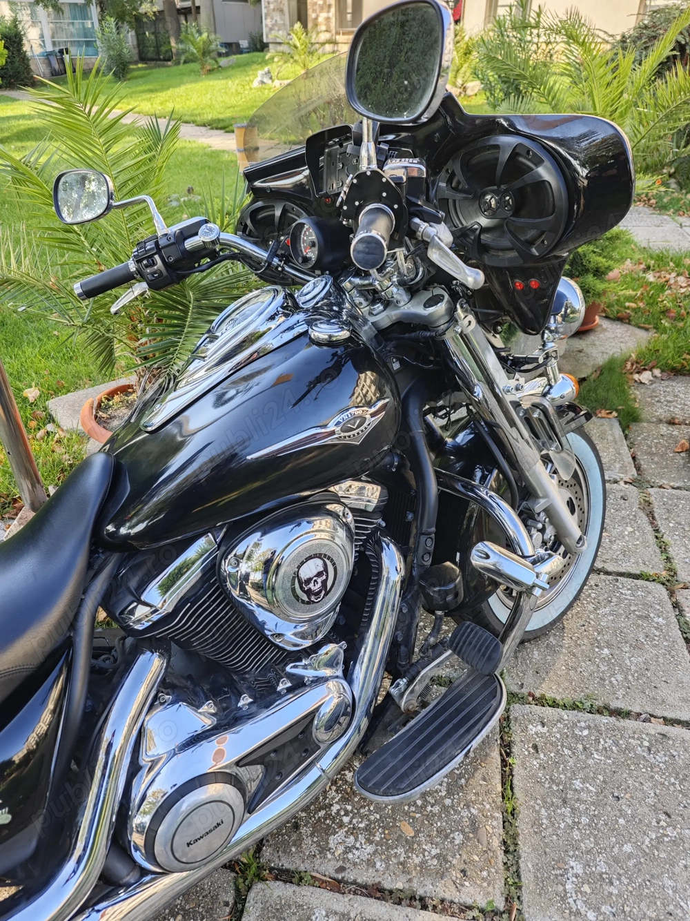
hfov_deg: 58.9
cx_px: 345
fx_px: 611
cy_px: 460
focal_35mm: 23
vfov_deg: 73.9
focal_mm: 6.55
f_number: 1.6
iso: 50
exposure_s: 1/109
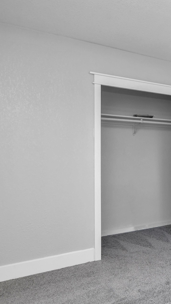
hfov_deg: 38.9
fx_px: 193
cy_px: 150
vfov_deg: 76.3
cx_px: 190
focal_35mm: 24
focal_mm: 10
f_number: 6.3
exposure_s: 1/13
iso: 200
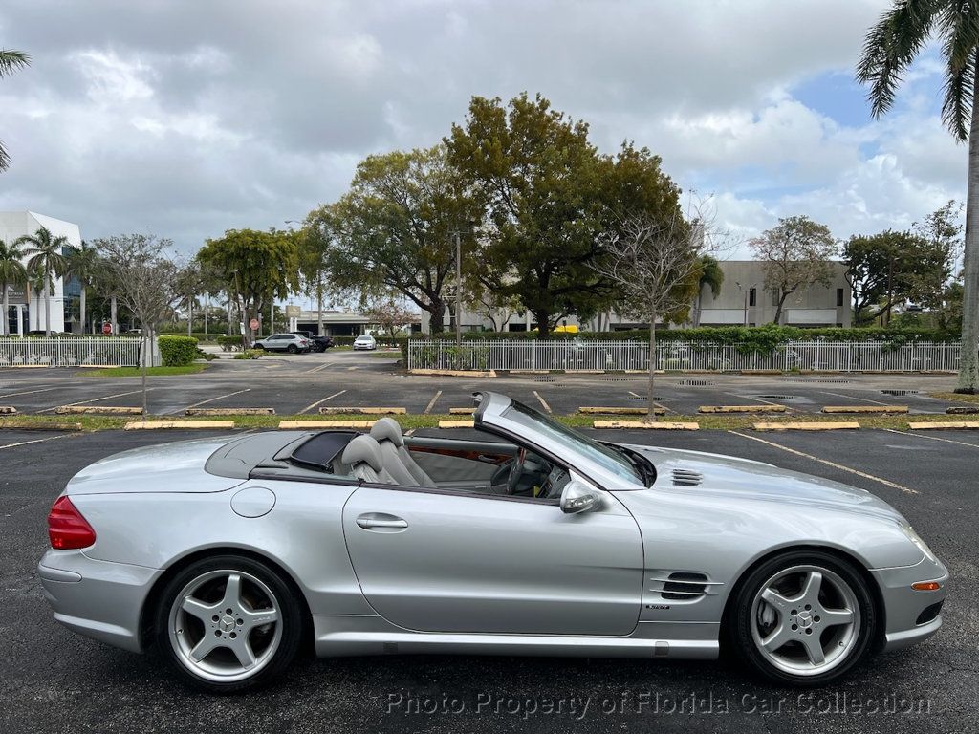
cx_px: 490
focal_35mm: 26
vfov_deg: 53.1
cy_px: 367
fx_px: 735
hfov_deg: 67.3
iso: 50
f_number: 1.5
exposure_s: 1/4115
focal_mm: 5.7
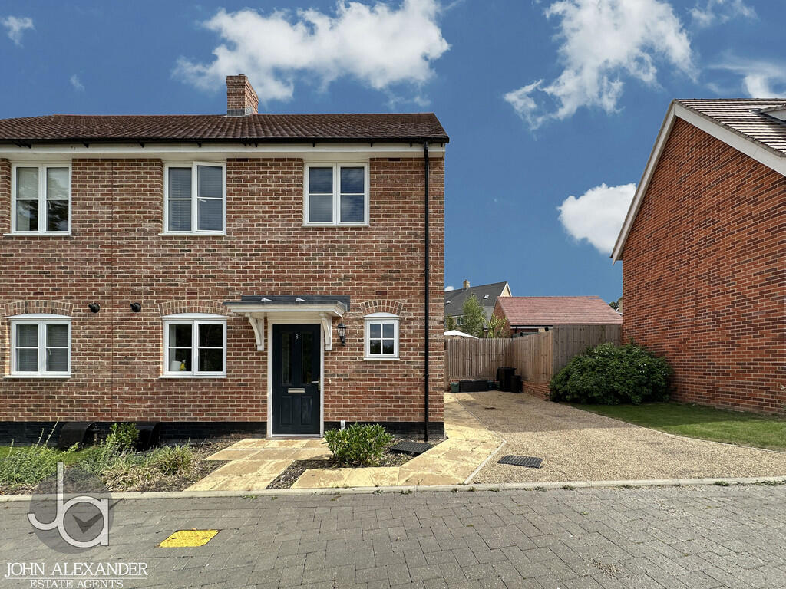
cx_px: 393
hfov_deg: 102.1
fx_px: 318
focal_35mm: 14
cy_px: 294
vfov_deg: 85.7
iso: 40
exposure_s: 1/716
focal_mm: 2.22
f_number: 2.2
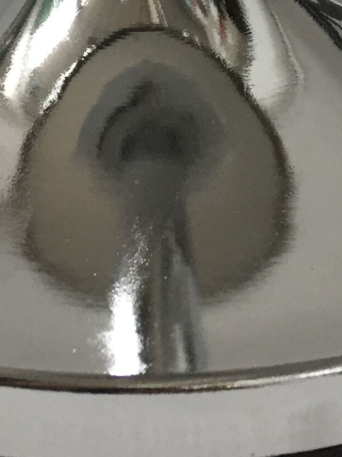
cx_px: 131
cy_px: -208
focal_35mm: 115
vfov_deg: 15.9
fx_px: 1515
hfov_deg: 12.9
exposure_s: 1/33
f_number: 2.2
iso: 50
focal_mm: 4.15
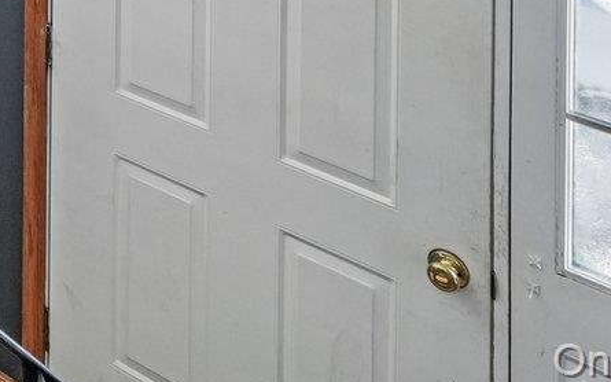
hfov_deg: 18.8
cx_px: -574
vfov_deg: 13.0
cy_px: -545
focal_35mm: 75
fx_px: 1249
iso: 250
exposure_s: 1/30
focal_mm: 16
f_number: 8
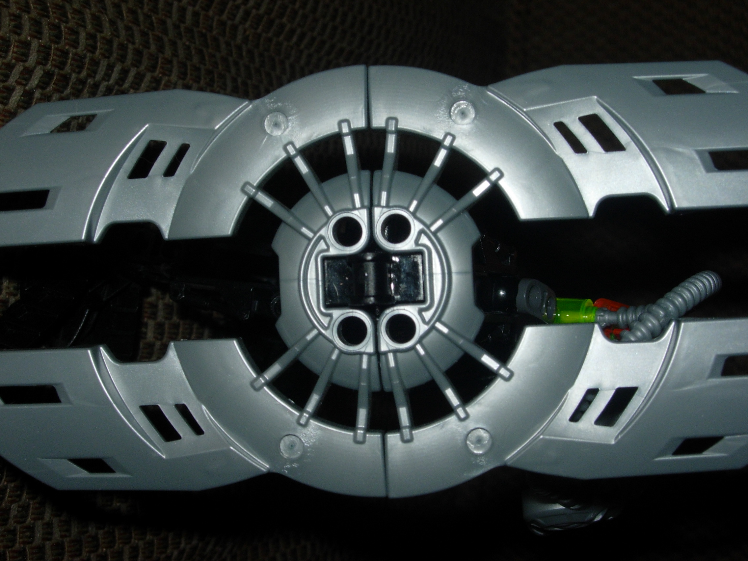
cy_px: 280
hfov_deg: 31.7
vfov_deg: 24.0
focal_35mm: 61
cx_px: 374
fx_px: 1318
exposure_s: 1/64
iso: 79
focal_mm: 12.7
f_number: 5.9
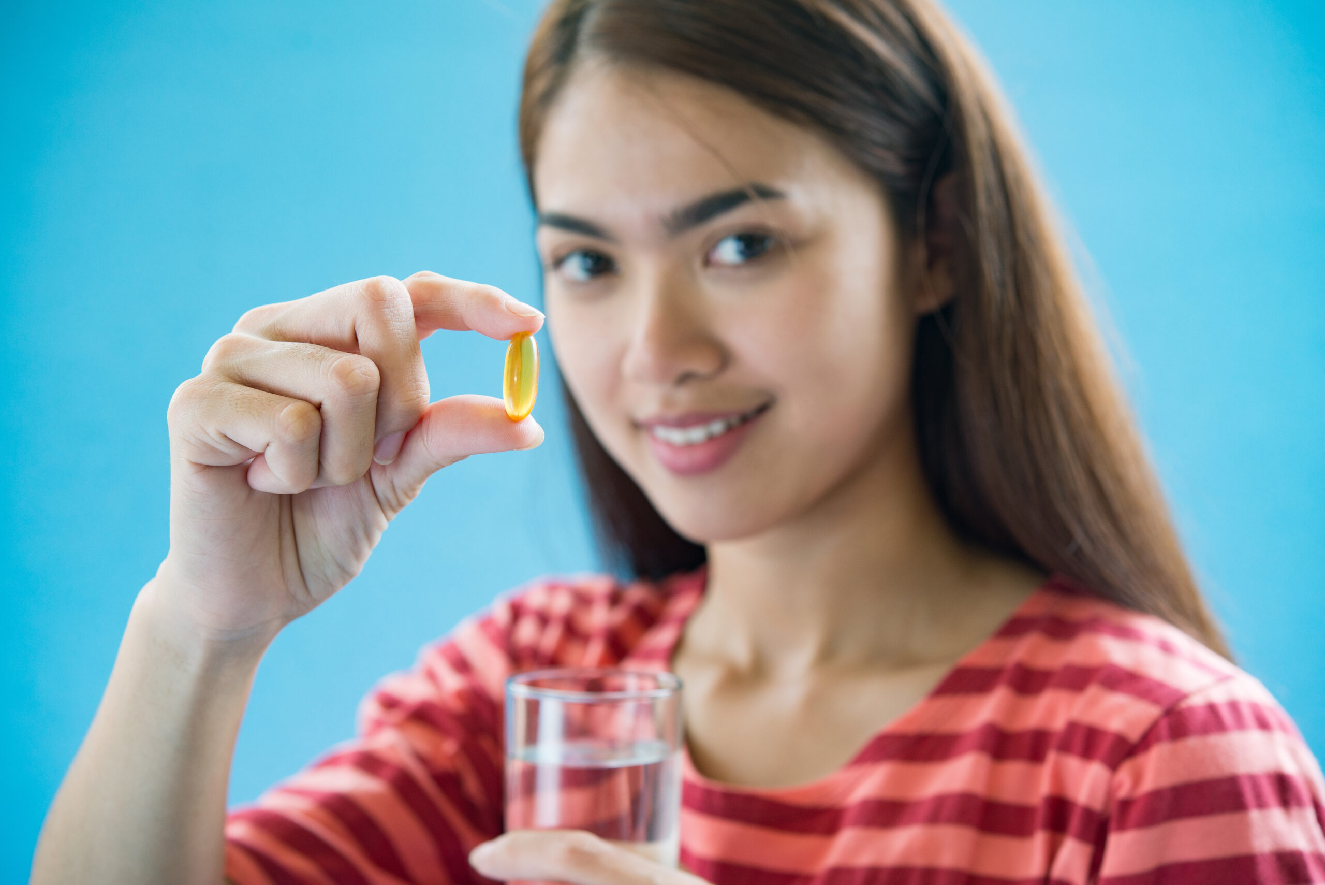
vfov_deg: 22.6
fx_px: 2209
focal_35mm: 60
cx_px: 662
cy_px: 442
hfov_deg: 33.4
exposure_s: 1/125
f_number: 5
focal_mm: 60
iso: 320
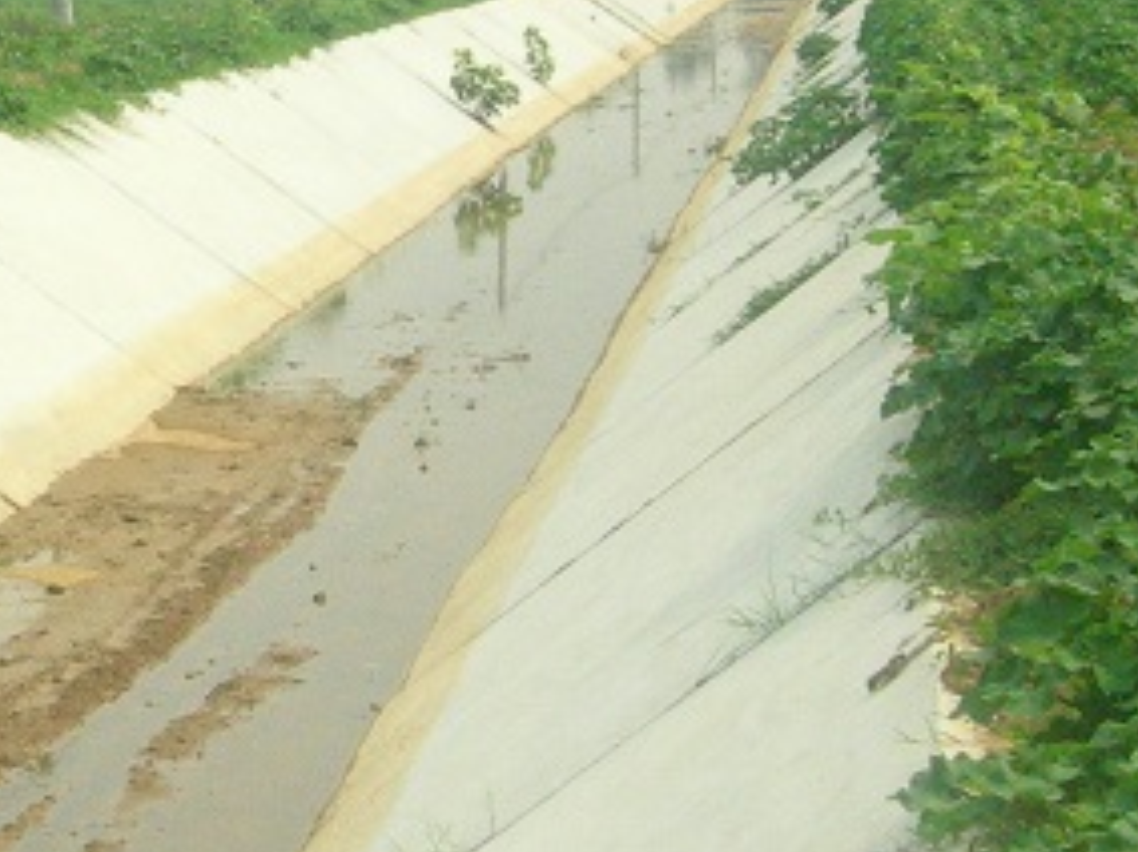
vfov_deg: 12.8
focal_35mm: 116
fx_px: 3812
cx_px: -28
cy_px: 386
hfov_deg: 16.6
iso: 400
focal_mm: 8.5
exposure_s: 1/2000
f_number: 4.9
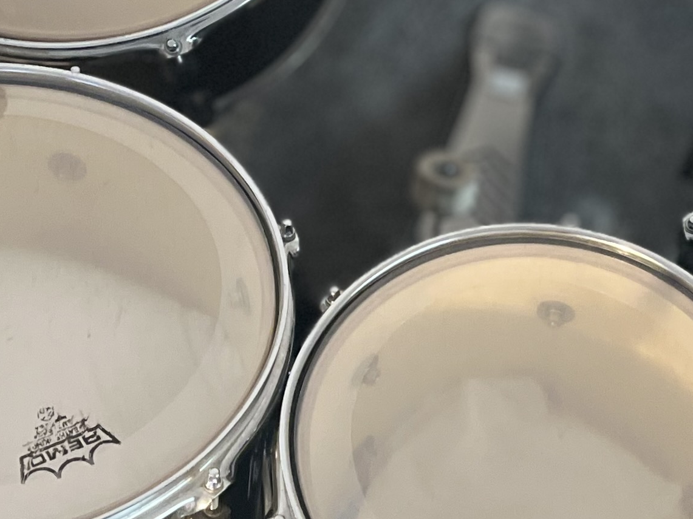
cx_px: 568
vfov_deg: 17.6
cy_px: 251
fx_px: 1681
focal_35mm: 84
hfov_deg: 22.9
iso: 320
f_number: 1.6
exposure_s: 1/50
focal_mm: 5.1
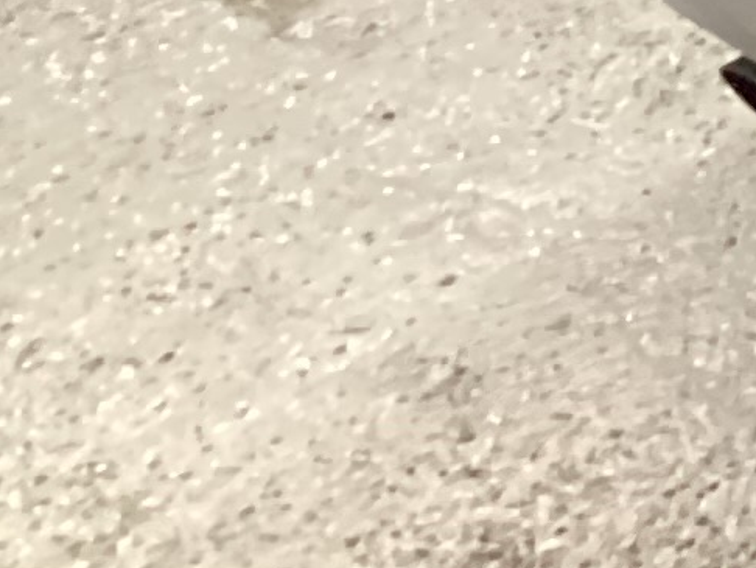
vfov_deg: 6.5
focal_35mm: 208
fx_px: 4545
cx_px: 2511
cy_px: -1117
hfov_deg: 7.8
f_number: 2.4
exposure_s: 1/40
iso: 400
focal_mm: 3.3
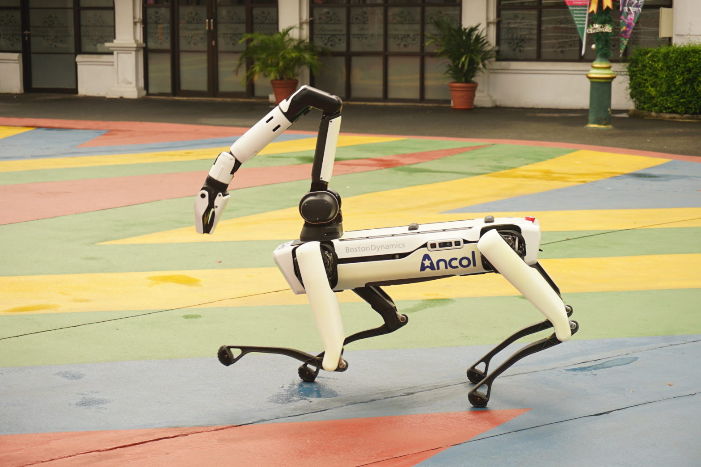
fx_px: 1402
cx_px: 350
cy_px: 234
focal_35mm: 72
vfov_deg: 18.9
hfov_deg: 28.1
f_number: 5.6
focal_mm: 48
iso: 200
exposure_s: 1/320
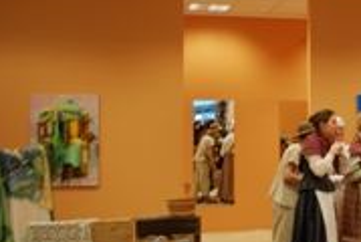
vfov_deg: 18.3
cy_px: 123
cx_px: 434
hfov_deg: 24.4
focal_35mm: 75
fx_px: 753
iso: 100
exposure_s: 1/13
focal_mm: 20
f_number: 3.8
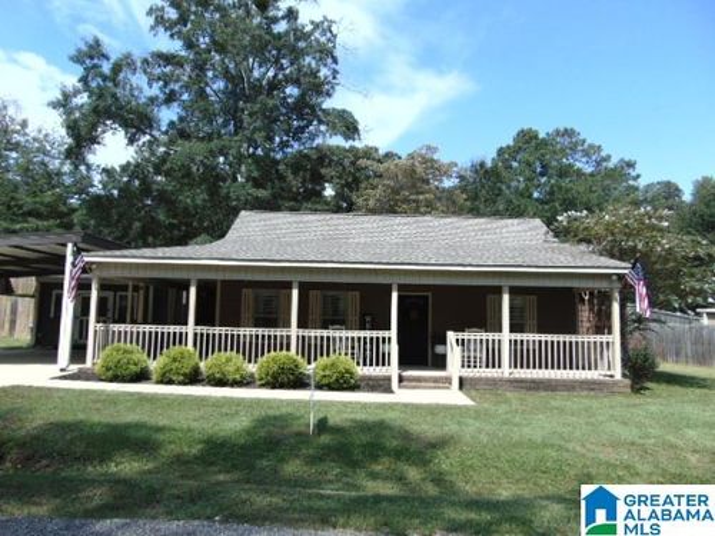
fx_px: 516
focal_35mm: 25
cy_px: 268
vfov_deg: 54.9
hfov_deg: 69.4
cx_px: 358
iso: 80
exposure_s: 1/800
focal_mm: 4.5
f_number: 3
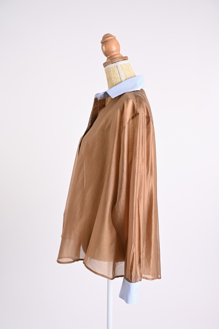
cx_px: 110
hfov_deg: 40.5
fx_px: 297
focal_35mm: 32
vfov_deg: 58.0
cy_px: 164
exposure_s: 1/125
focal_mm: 32.5
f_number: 10
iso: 125
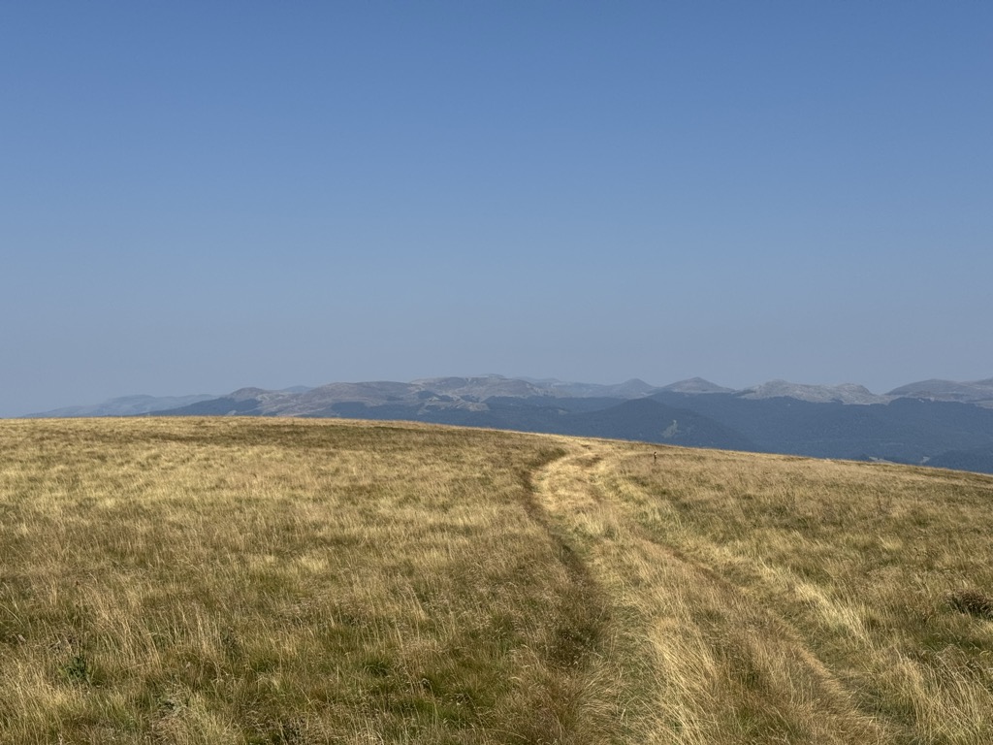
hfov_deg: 39.7
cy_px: 372
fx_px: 1377
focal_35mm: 48
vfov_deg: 30.3
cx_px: 496
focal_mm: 6.76
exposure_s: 1/6410
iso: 64
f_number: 1.78
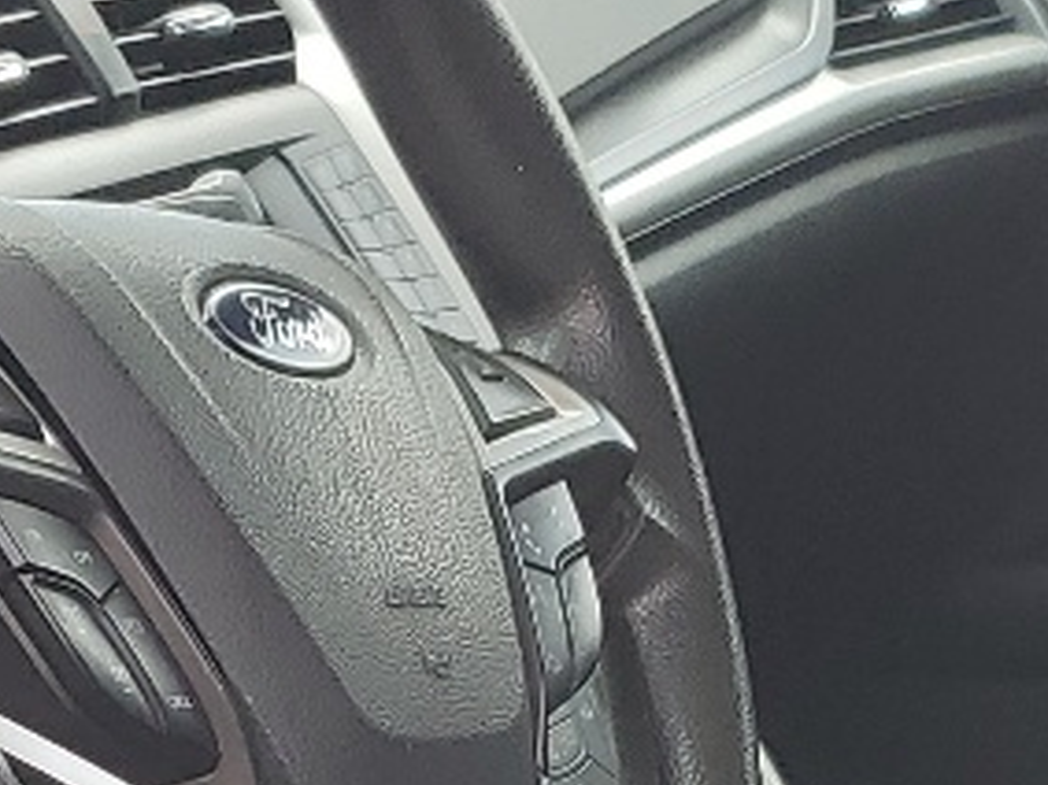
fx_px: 4449
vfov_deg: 9.4
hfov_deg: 13.4
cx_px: 730
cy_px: 1607
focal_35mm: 147
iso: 50
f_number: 1.5
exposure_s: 1/323
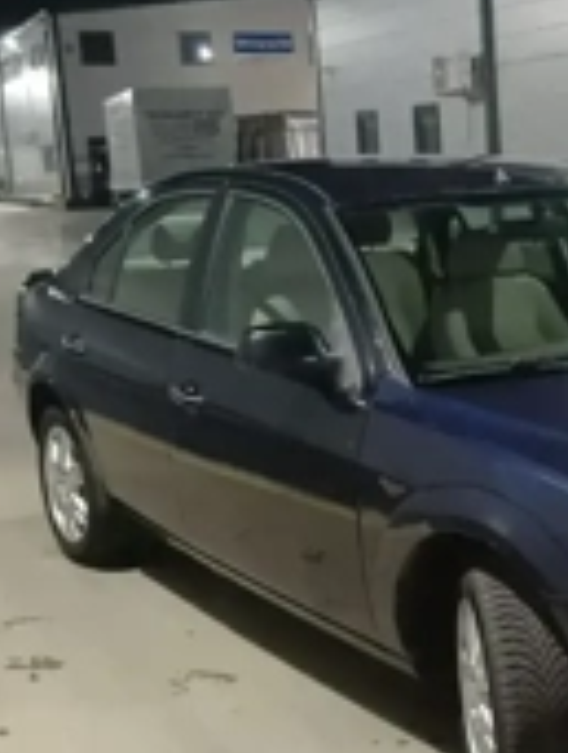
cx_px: 616
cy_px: 454
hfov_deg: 22.2
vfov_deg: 30.6
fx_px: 1373
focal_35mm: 63
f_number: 1.9
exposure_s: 1/25
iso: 1376
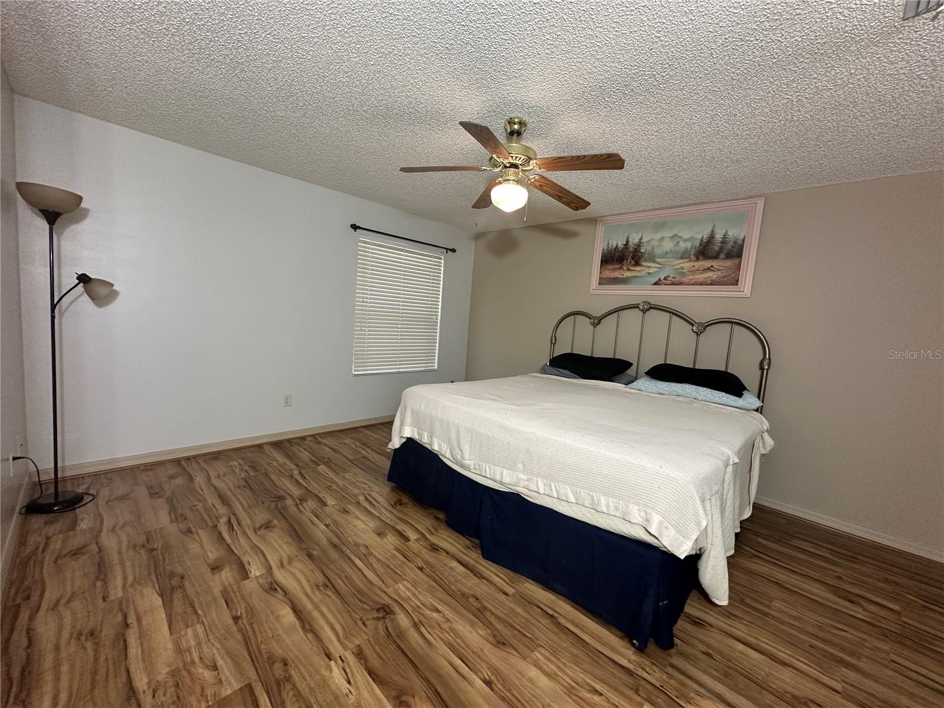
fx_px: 382
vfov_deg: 85.7
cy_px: 354
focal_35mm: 14
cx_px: 472
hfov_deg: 102.1
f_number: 2.2
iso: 250
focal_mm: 2.22
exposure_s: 1/120
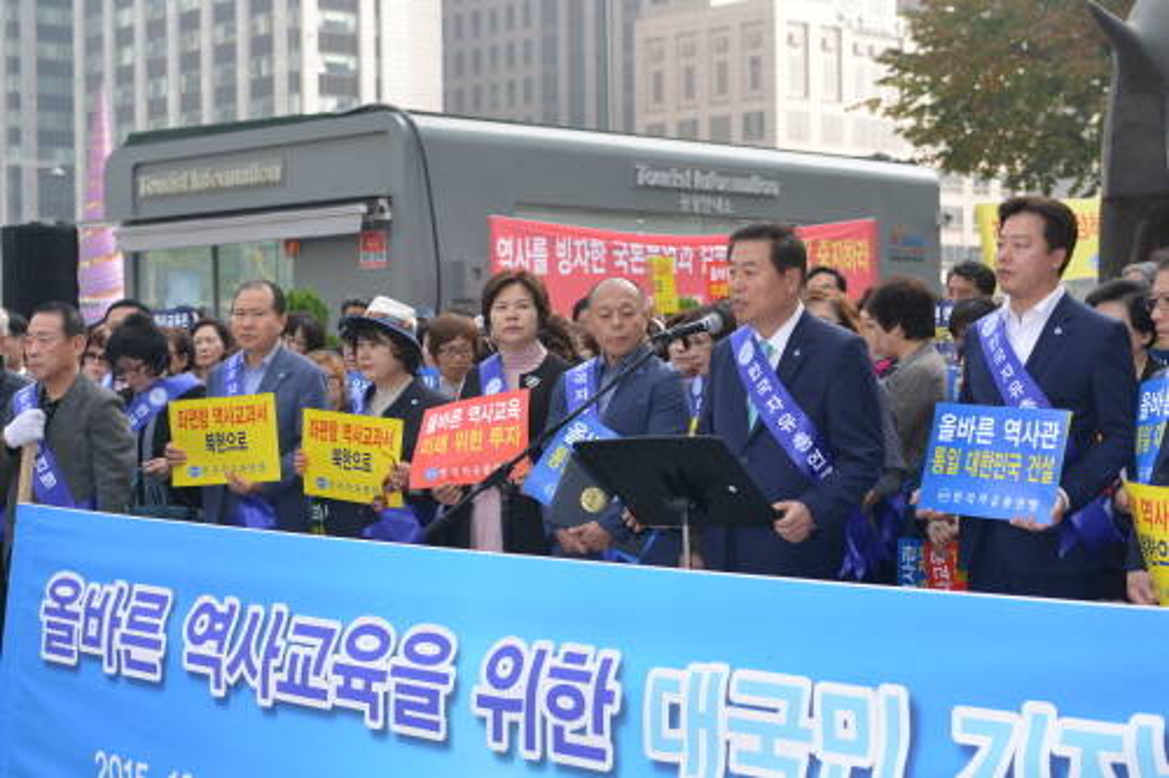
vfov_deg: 21.9
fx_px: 2013
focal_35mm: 62
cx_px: 584
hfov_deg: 32.4
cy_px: 389
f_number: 5.6
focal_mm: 62
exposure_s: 1/800
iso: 800
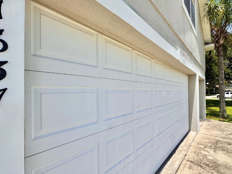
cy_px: 91
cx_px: 113
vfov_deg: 74.7
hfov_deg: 91.0
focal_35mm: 17
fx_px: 114
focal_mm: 2.22
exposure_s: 1/2985
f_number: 2.2
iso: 50
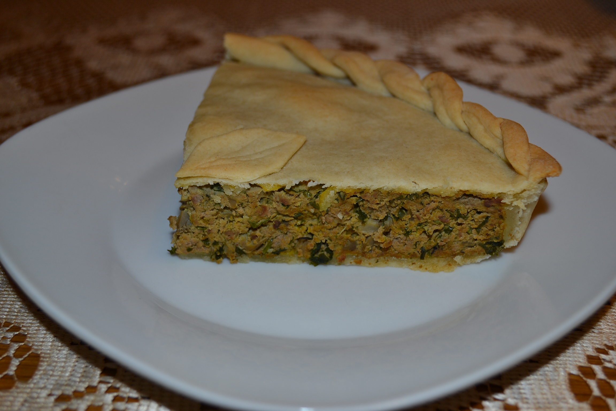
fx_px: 821
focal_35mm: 48
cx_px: 308
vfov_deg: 28.1
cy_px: 206
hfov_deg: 41.1
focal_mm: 32
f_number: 4.8
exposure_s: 1/60
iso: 160
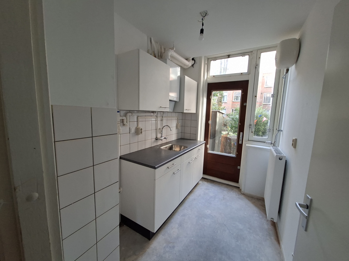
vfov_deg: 89.9
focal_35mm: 13
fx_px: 131
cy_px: 130
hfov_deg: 106.2
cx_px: 174
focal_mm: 1.7
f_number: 2.2
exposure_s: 1/50
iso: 125
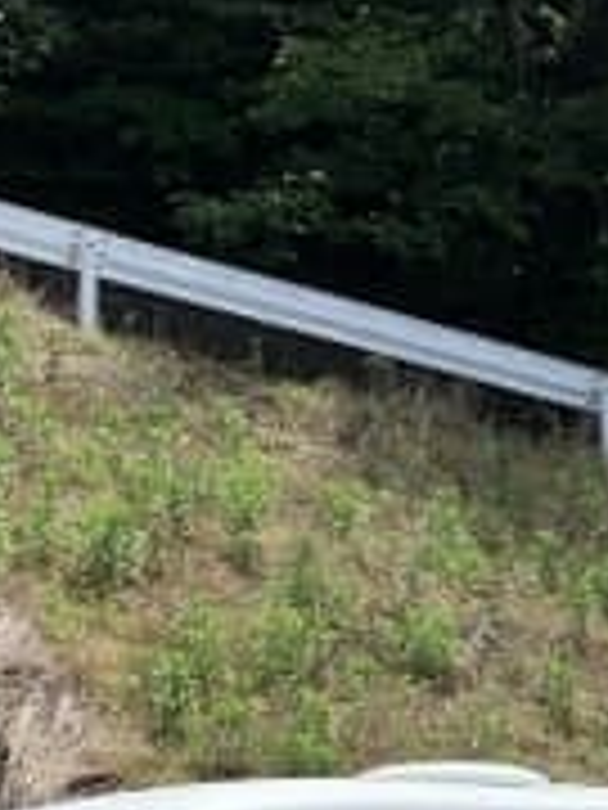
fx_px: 3255
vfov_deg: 14.0
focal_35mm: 139
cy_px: 783
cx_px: 1630
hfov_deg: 9.2
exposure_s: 1/2421
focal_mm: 4.25
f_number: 1.8
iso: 25
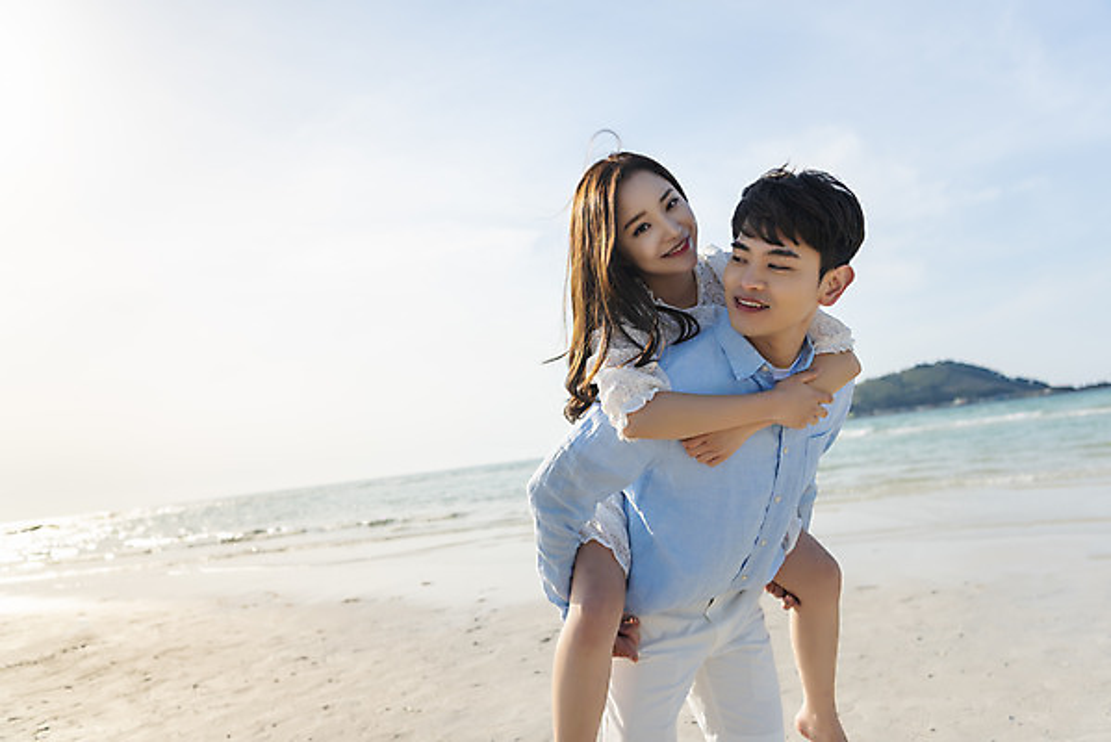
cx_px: 556
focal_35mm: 24
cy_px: 371
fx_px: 741
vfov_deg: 53.2
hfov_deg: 73.7
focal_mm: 24
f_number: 2.8
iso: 100
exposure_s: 1/2500
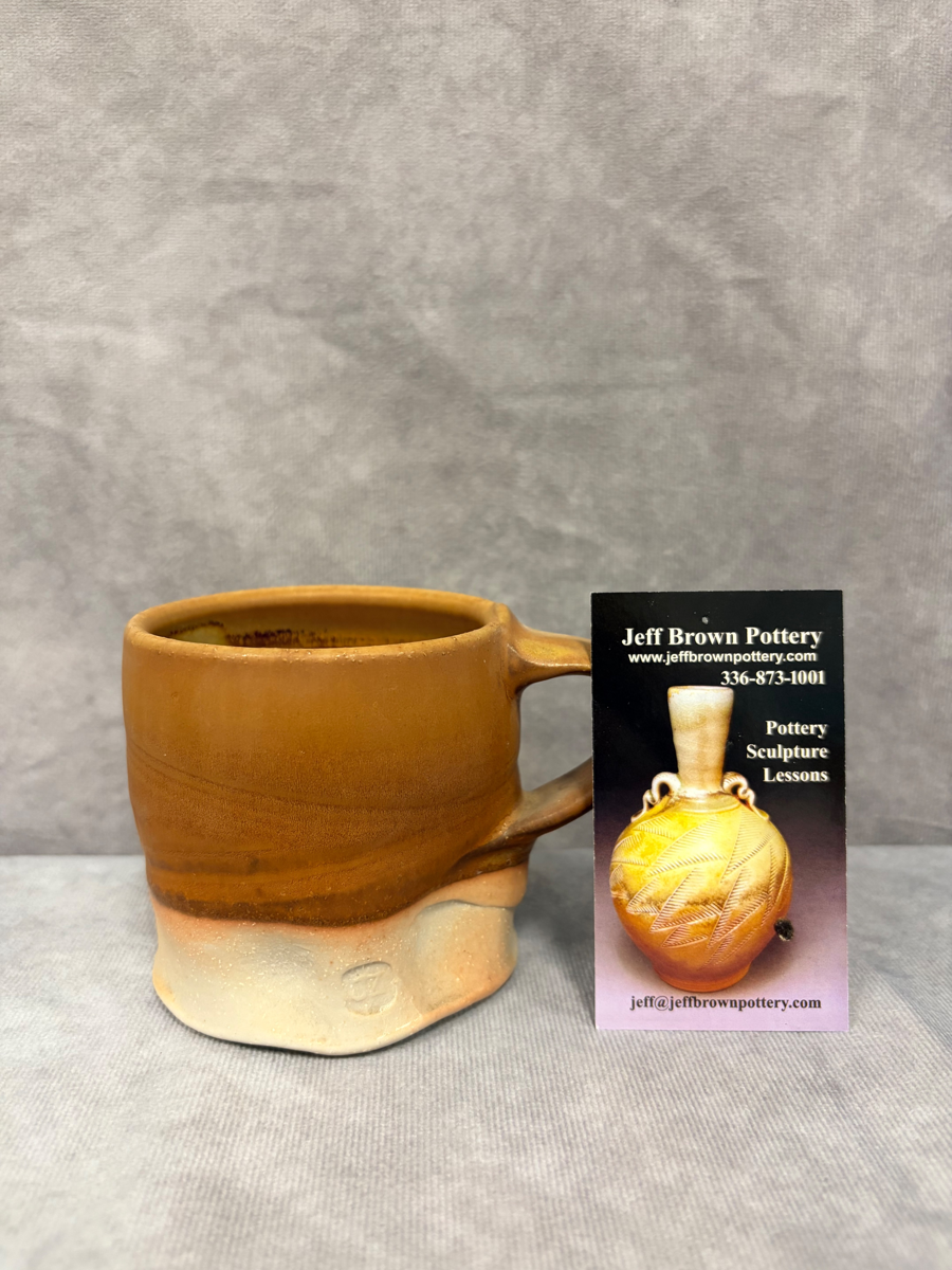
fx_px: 953
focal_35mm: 26
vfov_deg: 67.3
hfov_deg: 53.1
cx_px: 476
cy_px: 635
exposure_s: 1/60
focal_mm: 5.96
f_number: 1.6
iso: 200
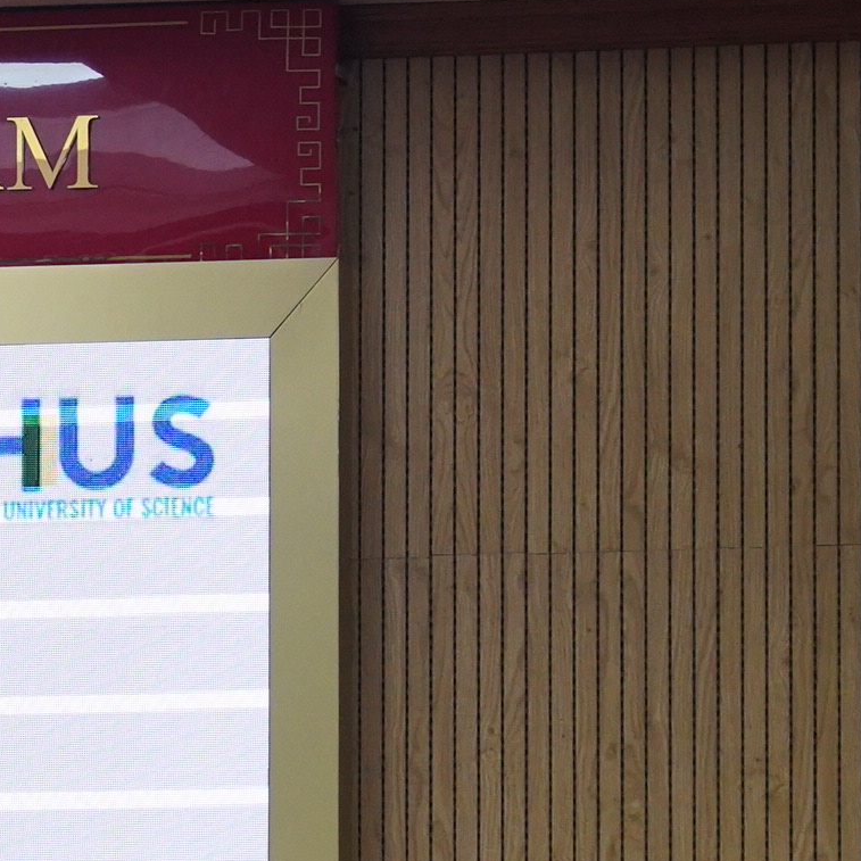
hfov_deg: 4.9
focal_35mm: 351
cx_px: -475
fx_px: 9877
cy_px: 1086
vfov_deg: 5.0
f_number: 5.6
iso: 5000
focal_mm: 104
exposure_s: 1/200
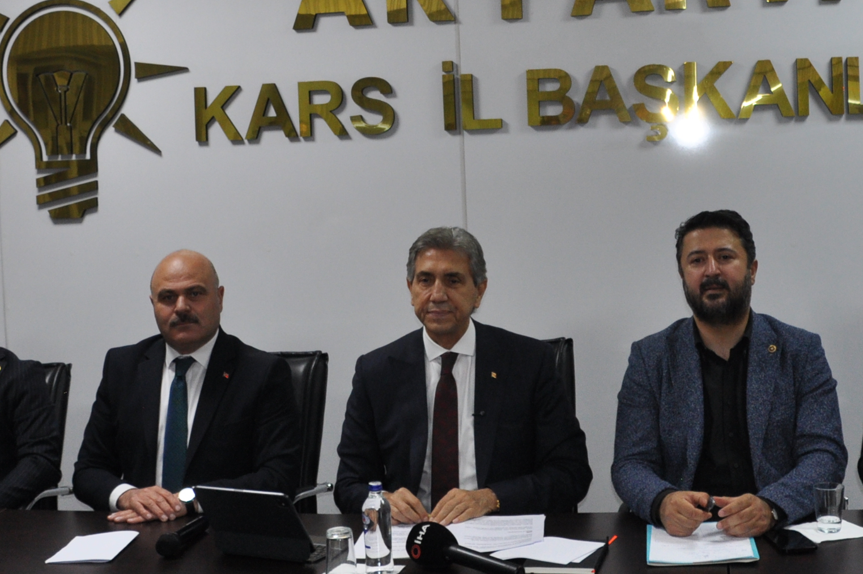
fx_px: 1365
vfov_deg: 23.5
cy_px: 157
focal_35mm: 57
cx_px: 498
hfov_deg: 35.0
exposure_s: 1/160
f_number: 4
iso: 640
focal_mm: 18
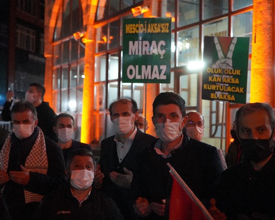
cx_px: 145
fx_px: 488
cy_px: 110
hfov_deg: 31.5
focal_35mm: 60
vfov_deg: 25.4
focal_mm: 53
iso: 12800
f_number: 5
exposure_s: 1/80
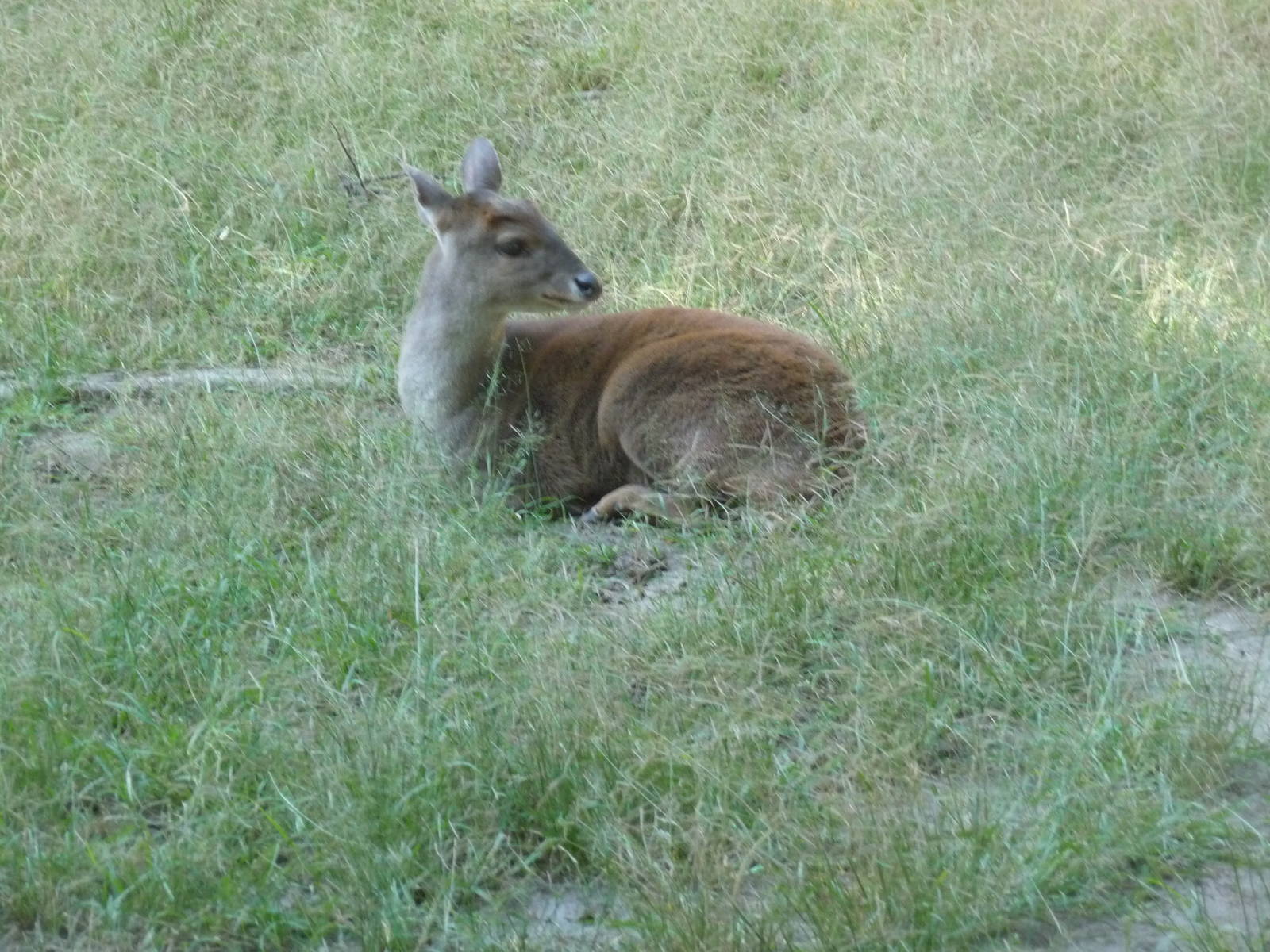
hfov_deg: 11.6
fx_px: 6237
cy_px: 476
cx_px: 635
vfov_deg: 8.7
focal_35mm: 170
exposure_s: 1/60
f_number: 4.8
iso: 400
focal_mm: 29.1
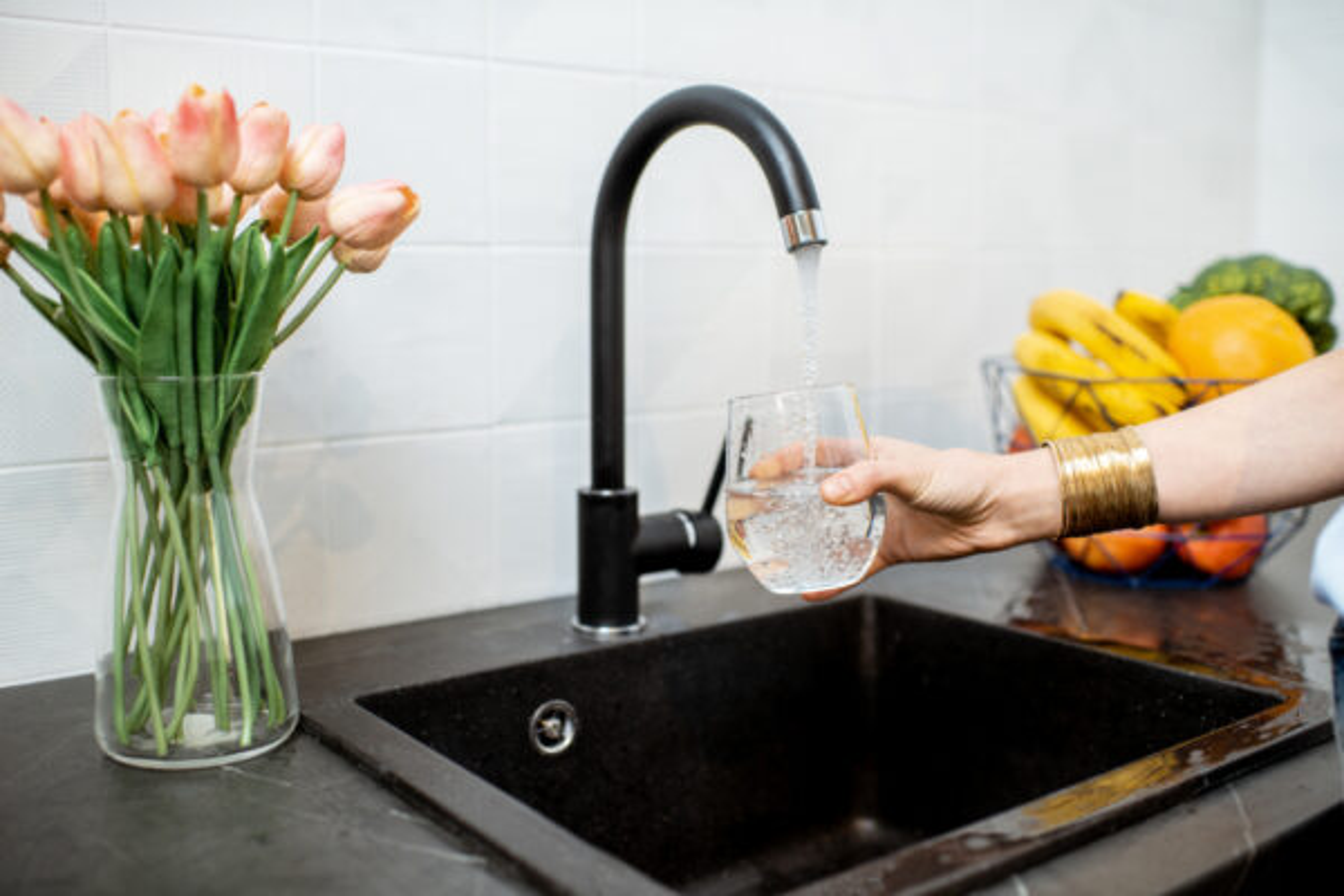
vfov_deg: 37.9
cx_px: 672
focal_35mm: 35
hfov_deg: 54.4
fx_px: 1307
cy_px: 448
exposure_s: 1/200
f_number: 2.2
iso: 200
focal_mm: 35
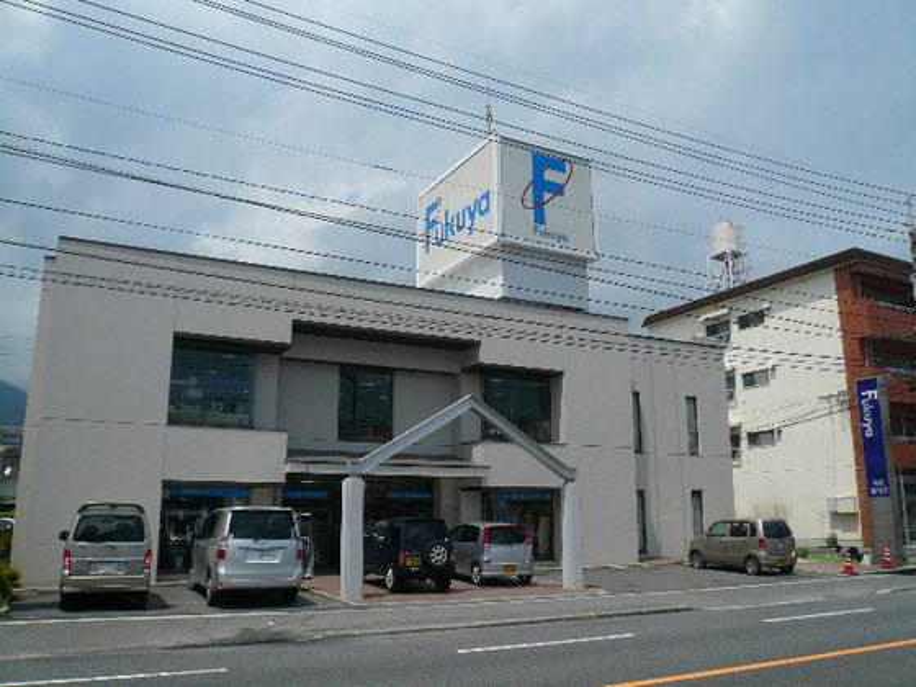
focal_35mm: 28
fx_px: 741
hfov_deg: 63.4
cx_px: 458
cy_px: 344
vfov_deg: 49.7
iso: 100
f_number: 8
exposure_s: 1/400
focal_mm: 4.6
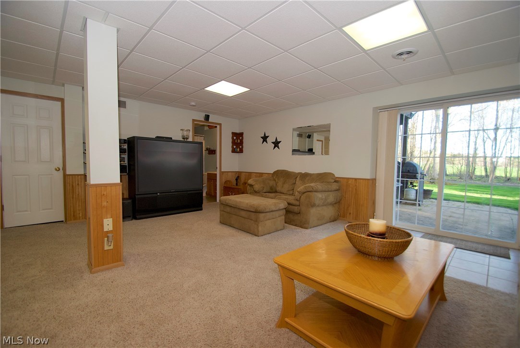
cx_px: 260
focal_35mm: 15
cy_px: 174
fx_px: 217
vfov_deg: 77.4
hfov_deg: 100.3
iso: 200
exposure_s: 1/60
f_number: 4
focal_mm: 10
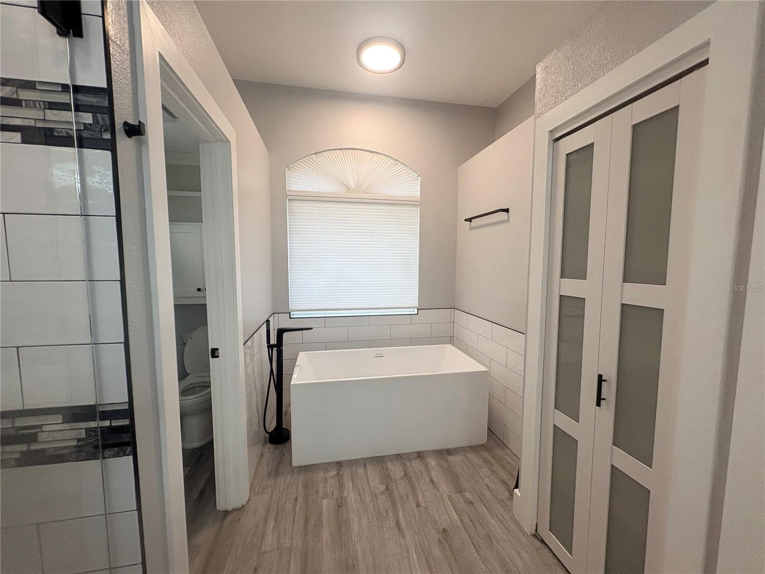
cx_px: 382
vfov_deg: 85.7
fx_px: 309
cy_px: 287
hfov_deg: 102.1
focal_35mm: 14
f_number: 2.2
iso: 125
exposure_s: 1/120
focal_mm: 2.22
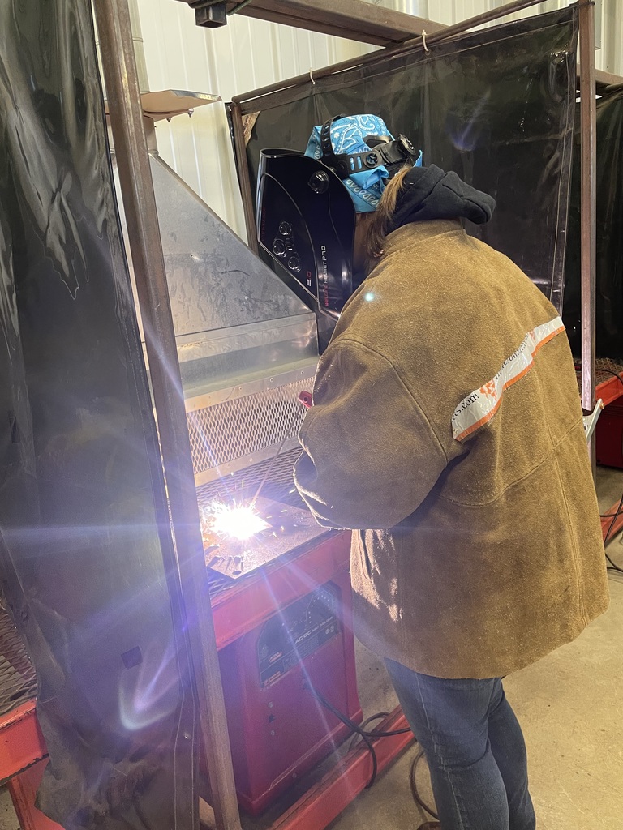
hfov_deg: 53.1
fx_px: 624
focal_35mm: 26
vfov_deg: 67.3
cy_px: 415
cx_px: 312
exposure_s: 1/60
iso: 125
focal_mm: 4.2
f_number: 1.6
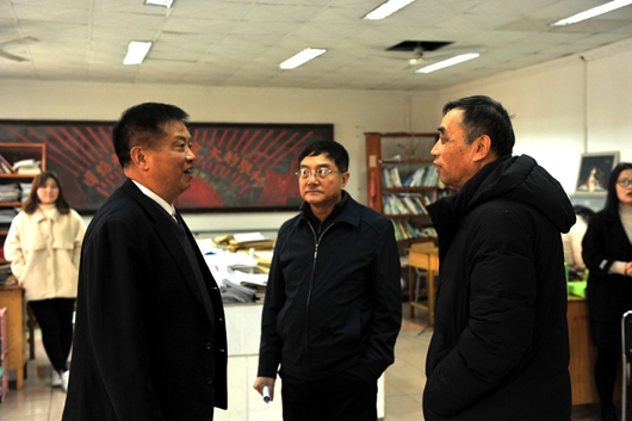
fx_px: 790
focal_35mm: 45
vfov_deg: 29.8
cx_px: 316
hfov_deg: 43.6
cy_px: 210
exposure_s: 1/50
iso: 800
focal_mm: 45
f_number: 4
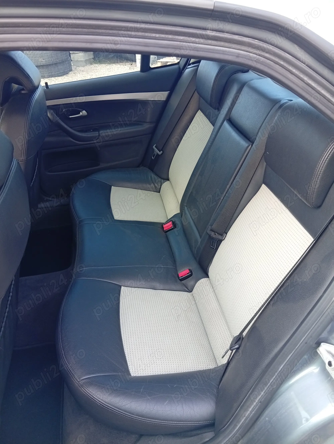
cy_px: 222
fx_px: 346
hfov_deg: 51.5
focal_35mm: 27
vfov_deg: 65.2
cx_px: 167
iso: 92
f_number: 1.8
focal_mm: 3.84
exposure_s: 1/100
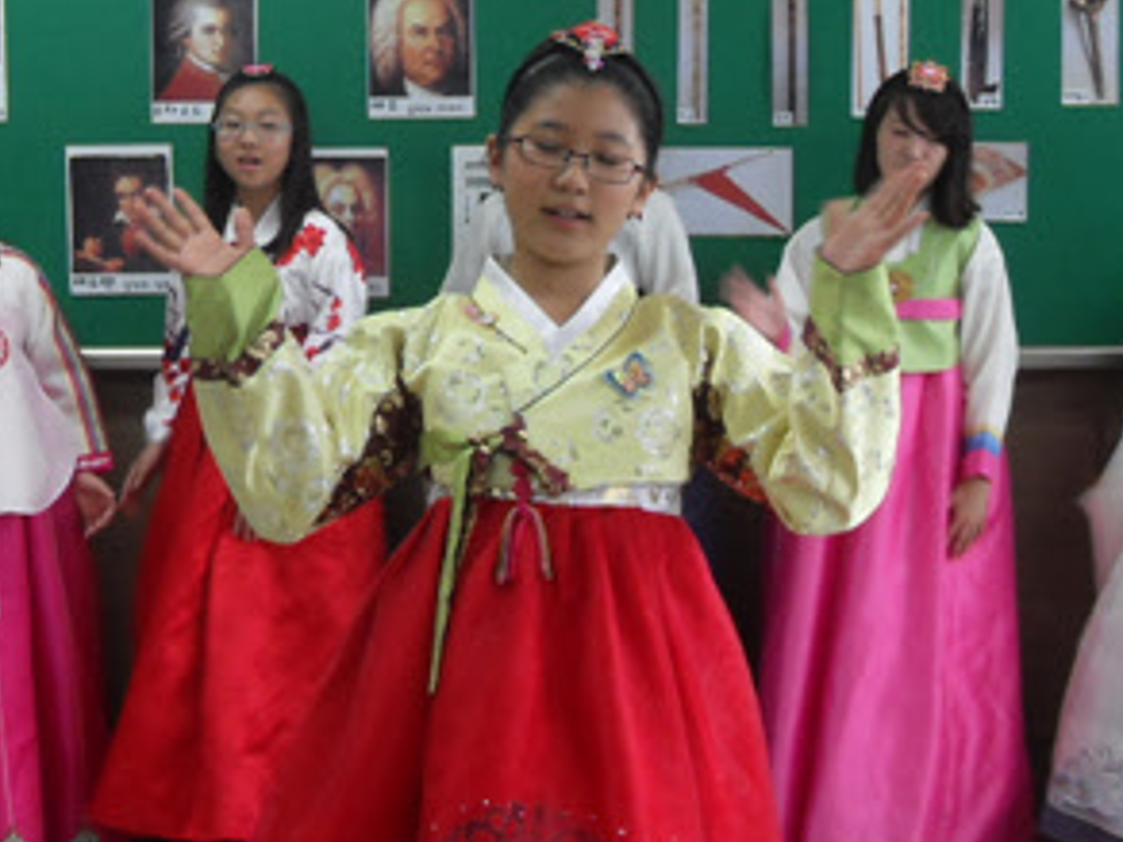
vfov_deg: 15.4
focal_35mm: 96
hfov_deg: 20.4
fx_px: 3114
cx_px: 562
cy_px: 446
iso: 160
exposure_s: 1/45
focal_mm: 7.5
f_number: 3.2
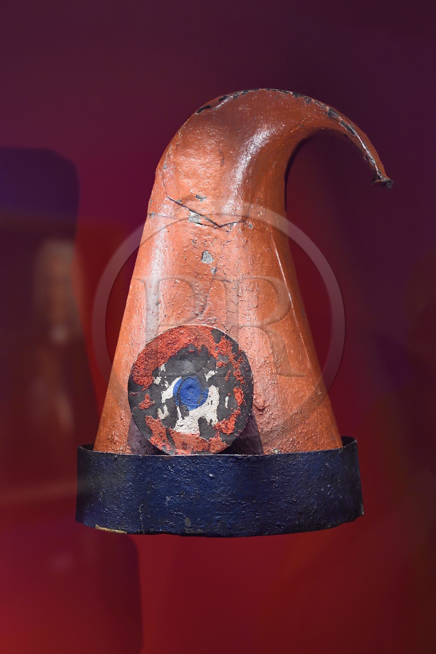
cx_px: 218
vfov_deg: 34.5
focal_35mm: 58
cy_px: 327
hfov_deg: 23.4
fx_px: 1054
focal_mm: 58
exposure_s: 1/15
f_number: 5
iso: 3200
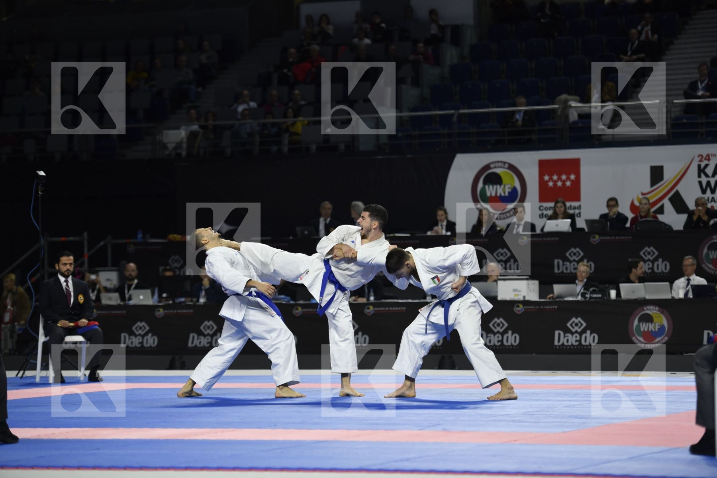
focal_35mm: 122
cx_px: 358
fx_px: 2430
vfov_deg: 11.2
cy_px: 239
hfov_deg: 16.8
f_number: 2.8
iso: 800
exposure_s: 1/800
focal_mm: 122
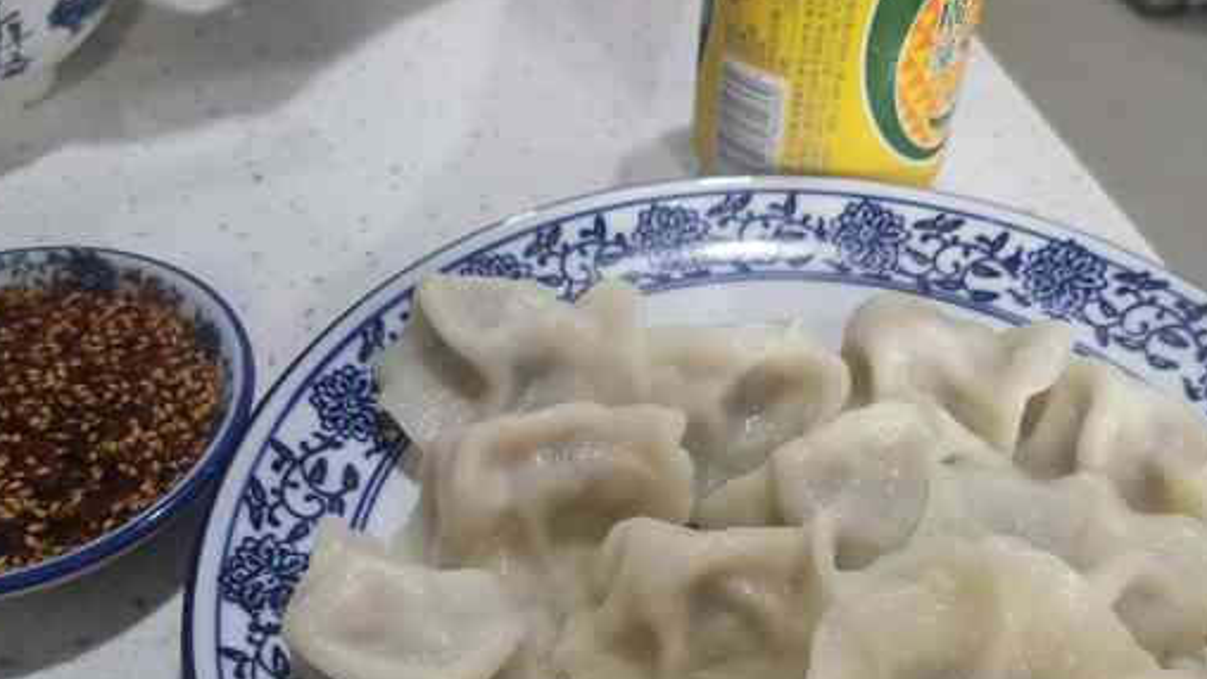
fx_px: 1248
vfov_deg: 29.8
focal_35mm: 39
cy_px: 533
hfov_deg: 51.6
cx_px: 608
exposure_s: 1/100
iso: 320
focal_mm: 4.75
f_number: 1.8
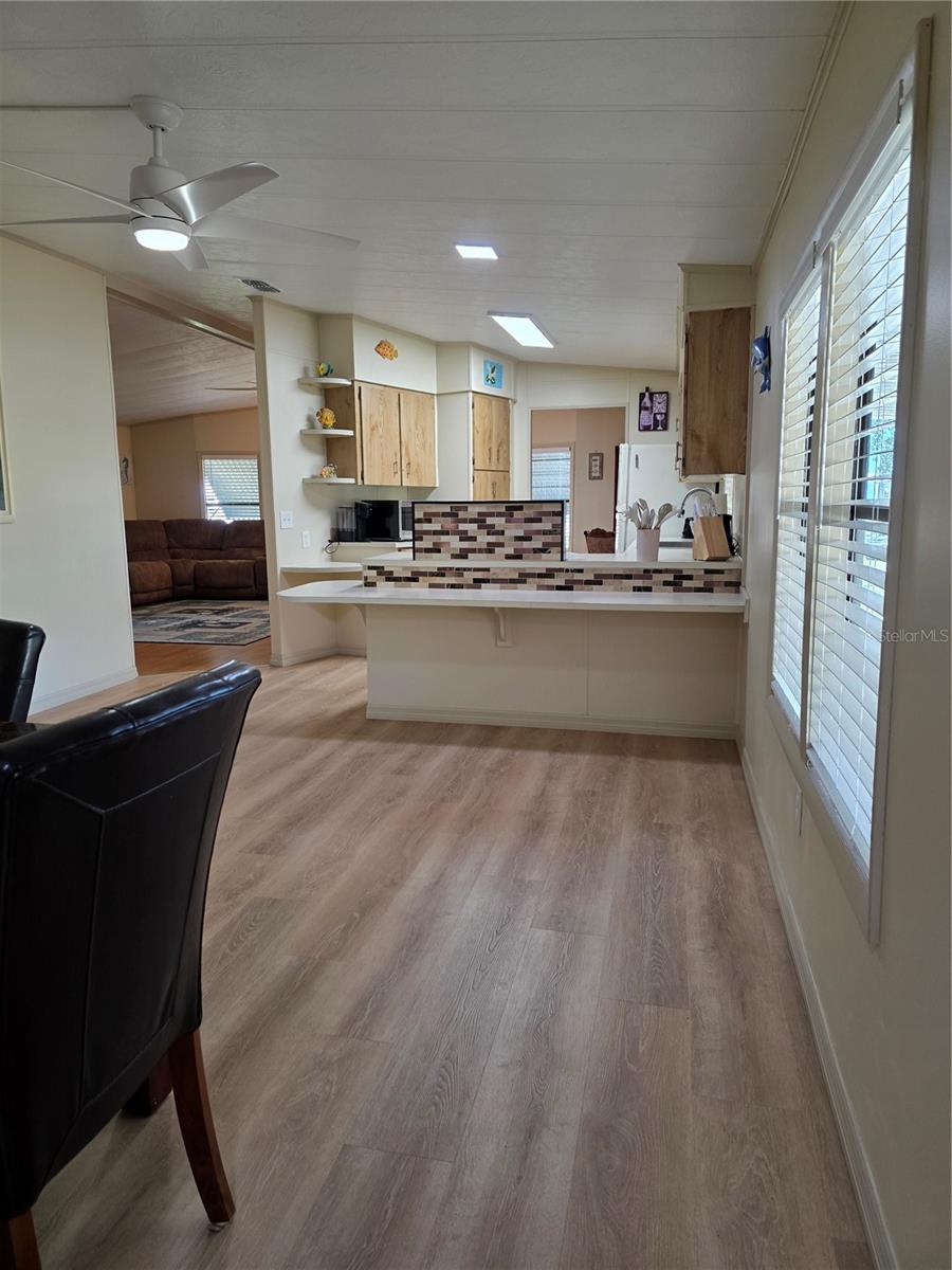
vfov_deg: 73.9
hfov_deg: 58.9
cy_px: 635
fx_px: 843
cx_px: 476
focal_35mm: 23
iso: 160
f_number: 1.7
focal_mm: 6.3
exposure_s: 1/120
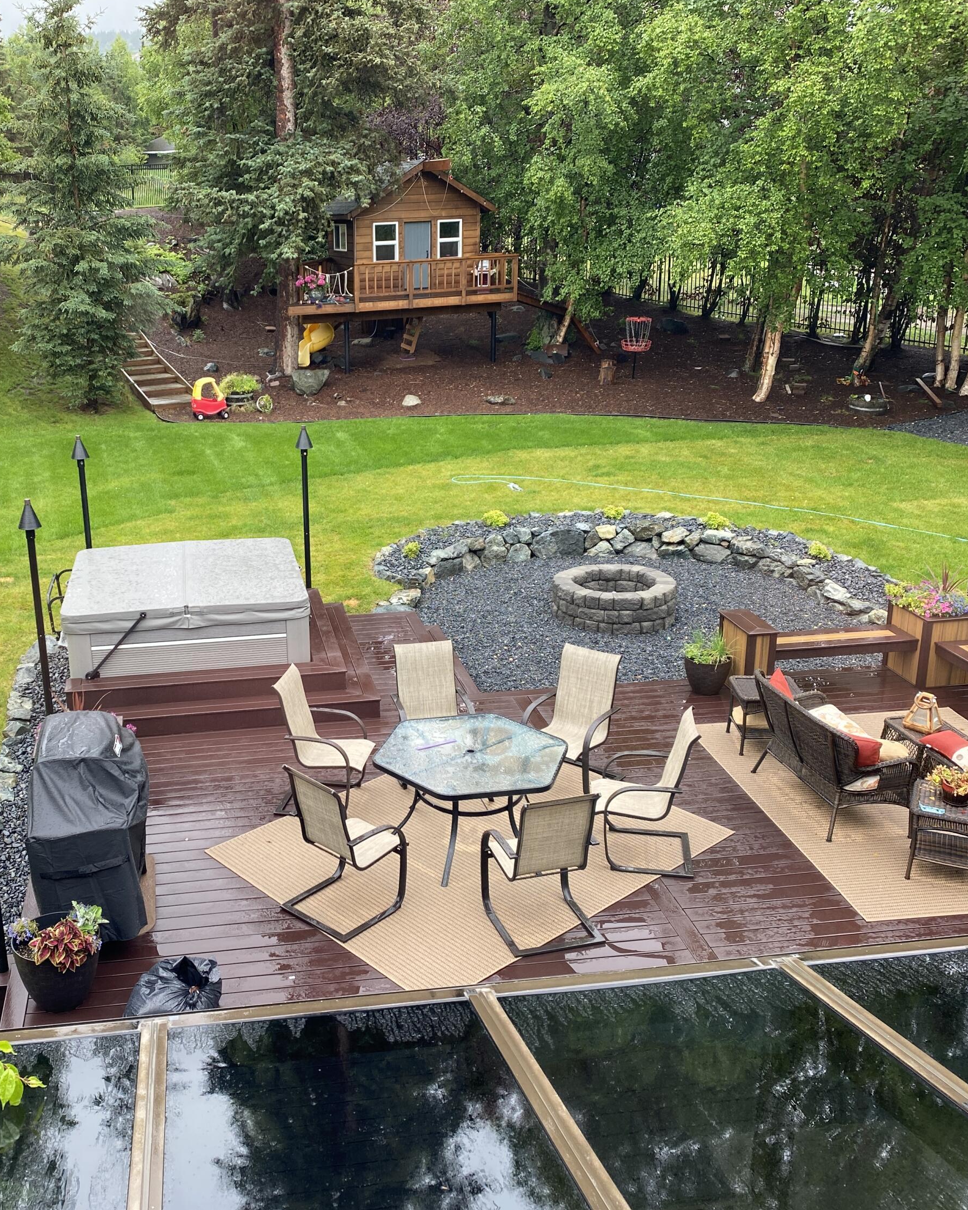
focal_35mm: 34
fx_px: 1218
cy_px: 603
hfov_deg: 42.7
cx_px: 311
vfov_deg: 52.8
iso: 40
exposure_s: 1/121
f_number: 1.8
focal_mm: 4.25
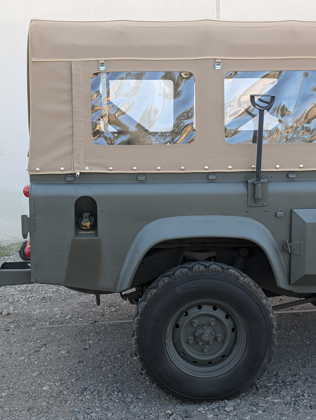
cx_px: 158
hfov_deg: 29.7
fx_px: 595
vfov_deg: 38.9
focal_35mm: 49
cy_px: 210
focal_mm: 6.9
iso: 22
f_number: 1.68
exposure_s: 1/87.5
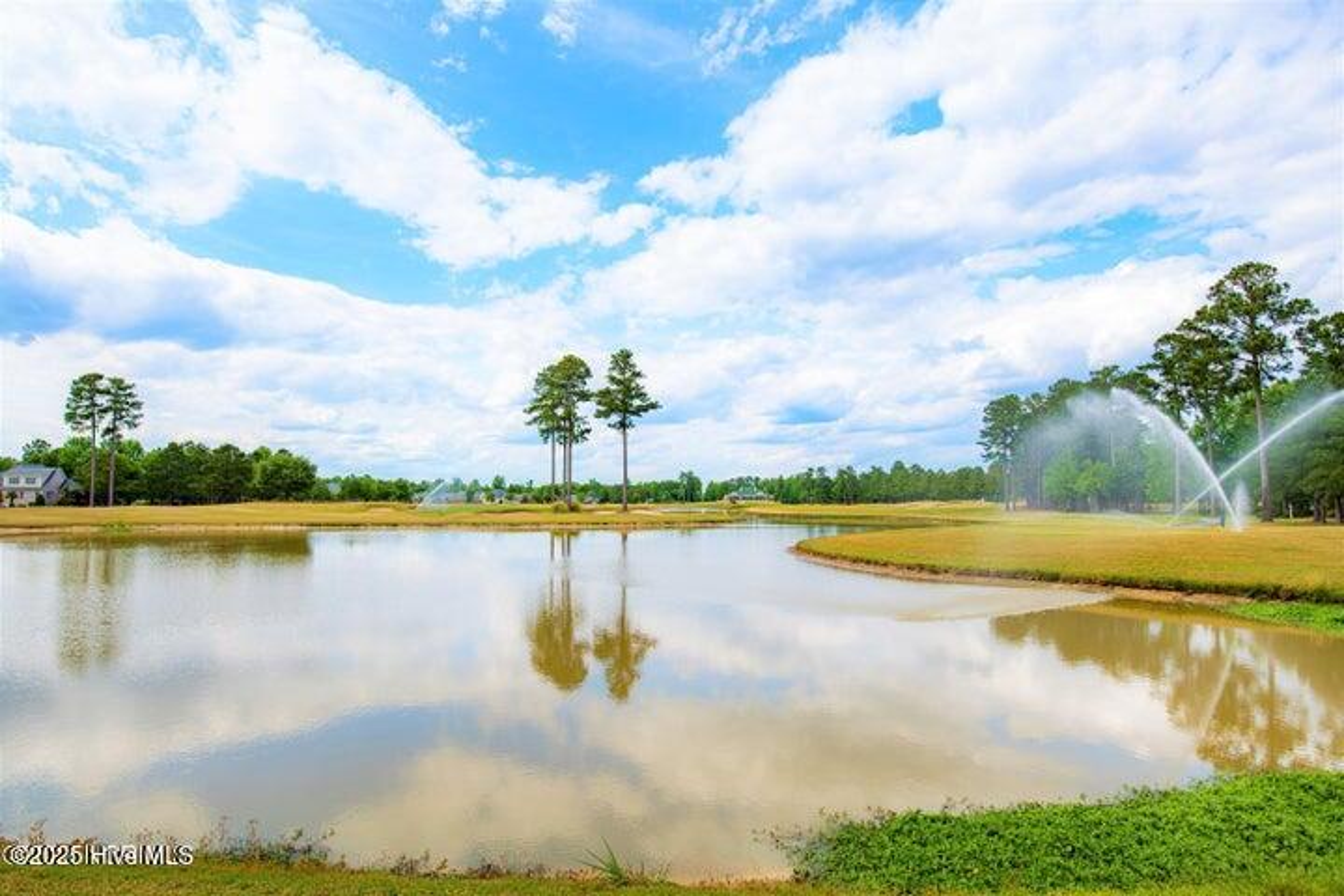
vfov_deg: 61.9
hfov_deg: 84.0
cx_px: 672
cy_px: 448
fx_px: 747
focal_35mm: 20
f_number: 8
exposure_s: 1/200
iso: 100
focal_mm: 20
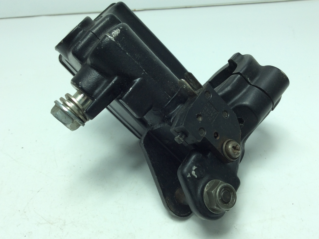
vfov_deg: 44.1
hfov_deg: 56.9
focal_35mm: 32
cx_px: 160
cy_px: 120
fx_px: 294
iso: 32
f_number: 2.4
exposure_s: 1/299
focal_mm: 3.3
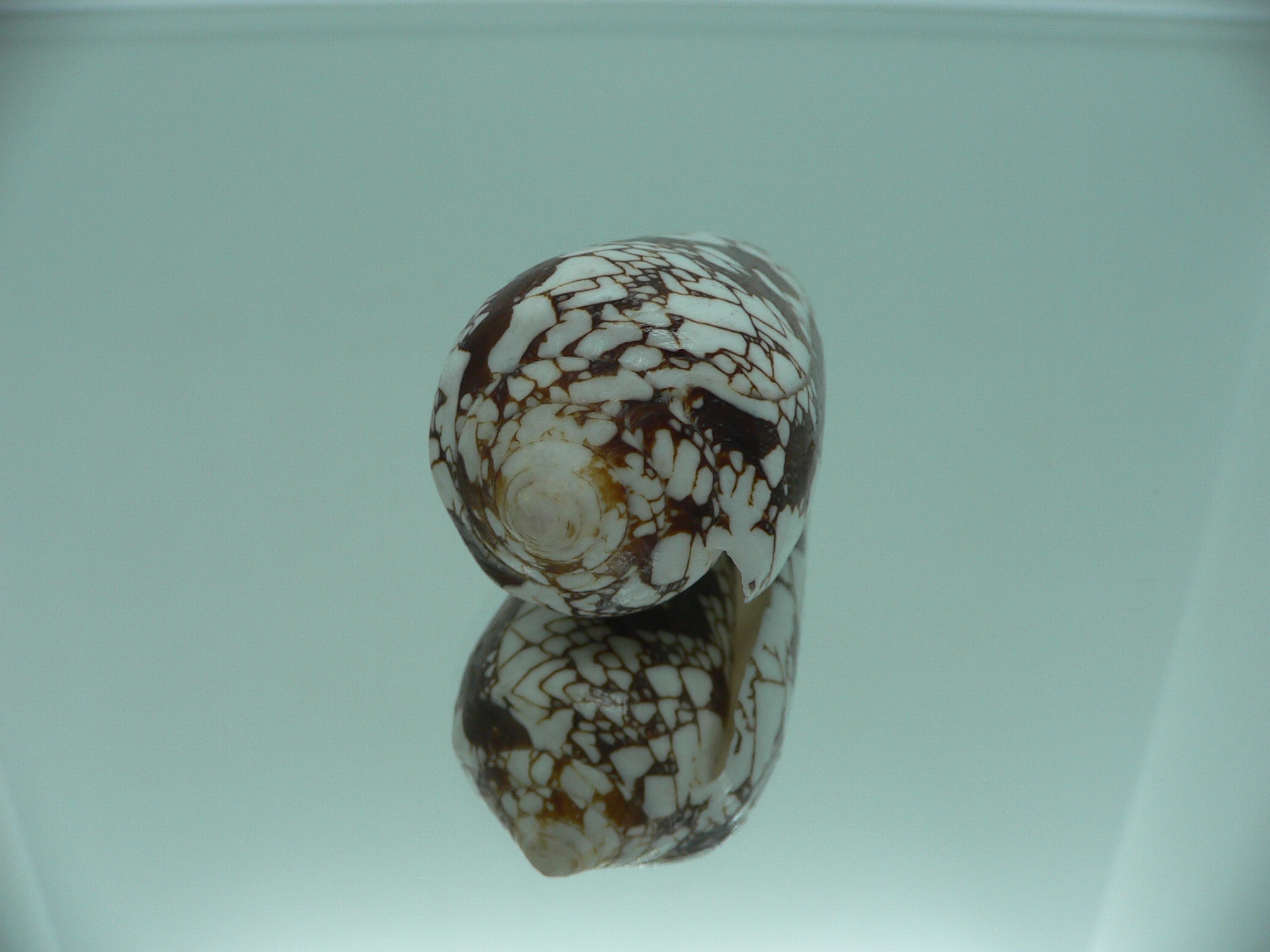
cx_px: 635
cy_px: 476
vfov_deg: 40.7
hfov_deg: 52.6
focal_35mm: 35
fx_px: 1284
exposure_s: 1/80
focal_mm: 4.6
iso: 80
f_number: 2.8
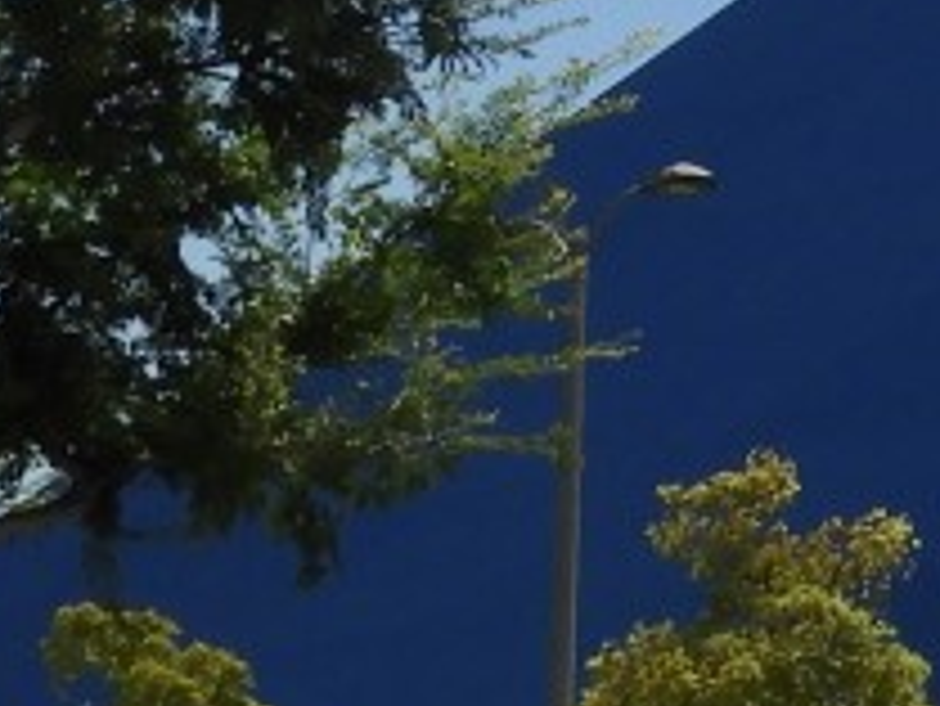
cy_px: -319
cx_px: 1880
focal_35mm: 227
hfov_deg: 8.3
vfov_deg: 6.5
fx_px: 6168
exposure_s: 1/1600
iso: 100
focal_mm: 5.9
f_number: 4
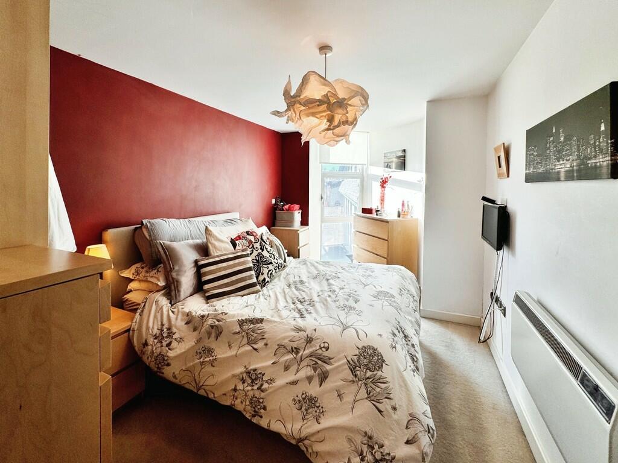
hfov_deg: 102.1
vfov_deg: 85.7
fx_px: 250
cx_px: 309
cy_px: 232
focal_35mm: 14
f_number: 2.2
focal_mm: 2.22
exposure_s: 1/100
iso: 50
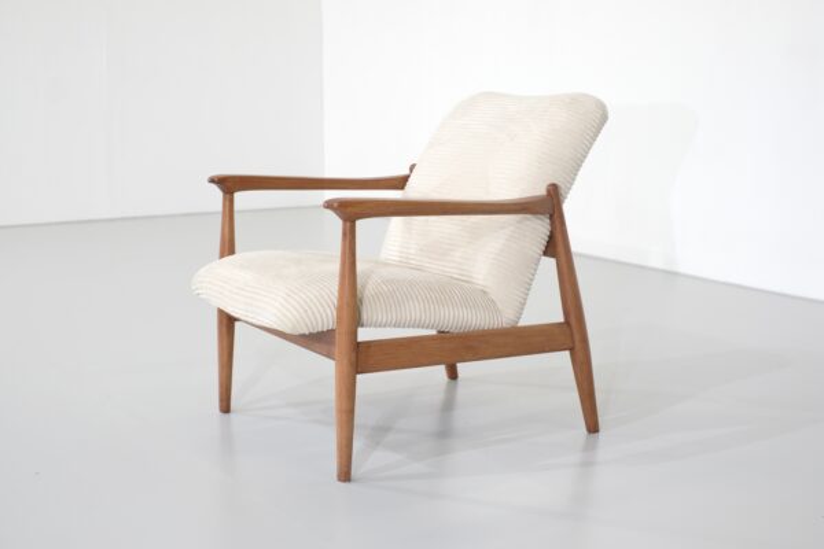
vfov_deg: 25.5
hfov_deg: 37.5
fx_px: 1213
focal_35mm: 53
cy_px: 274
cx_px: 412
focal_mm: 35
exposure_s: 1/80
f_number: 5.6
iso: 800
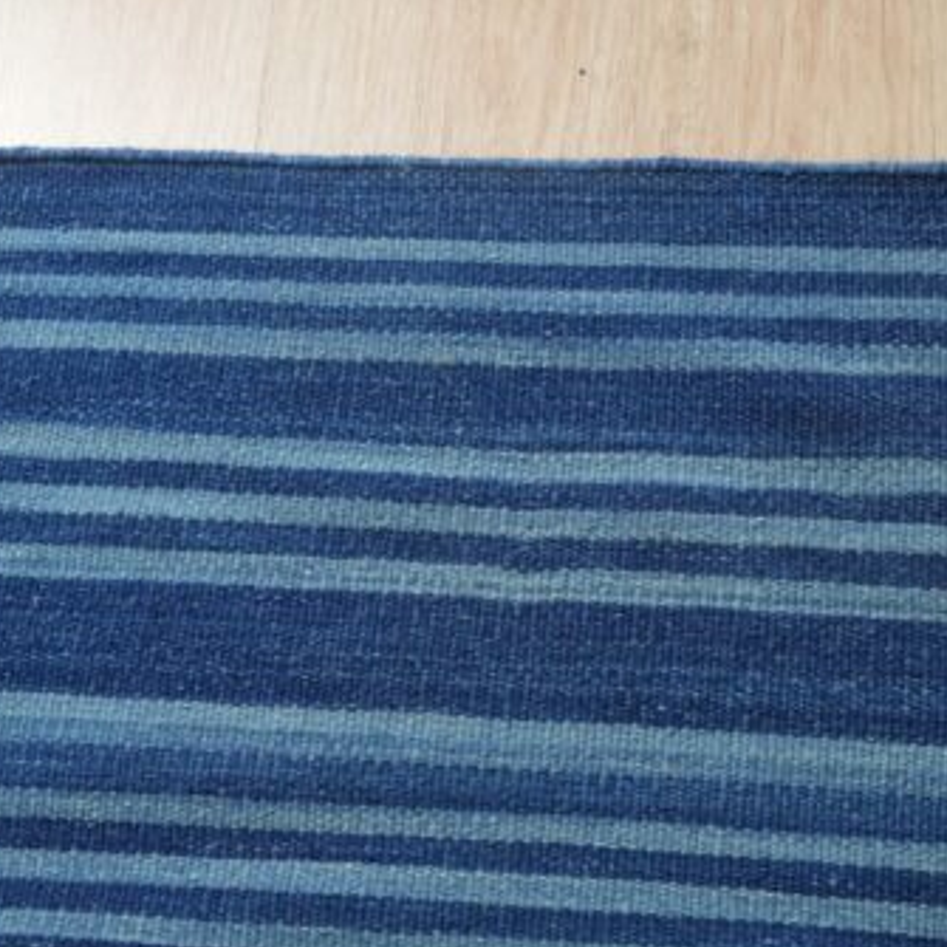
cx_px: 715
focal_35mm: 67
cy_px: 466
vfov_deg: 25.6
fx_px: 2088
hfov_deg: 25.2
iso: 1000
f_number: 5
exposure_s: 1/200
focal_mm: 44.3
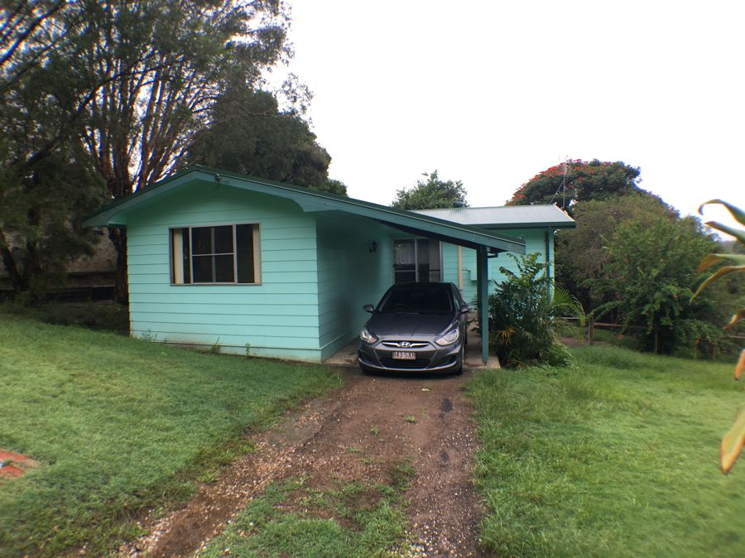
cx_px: 372
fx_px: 624
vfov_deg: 48.2
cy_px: 279
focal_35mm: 29
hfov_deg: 61.7
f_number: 2.2
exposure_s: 1/129
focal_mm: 4.15
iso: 25
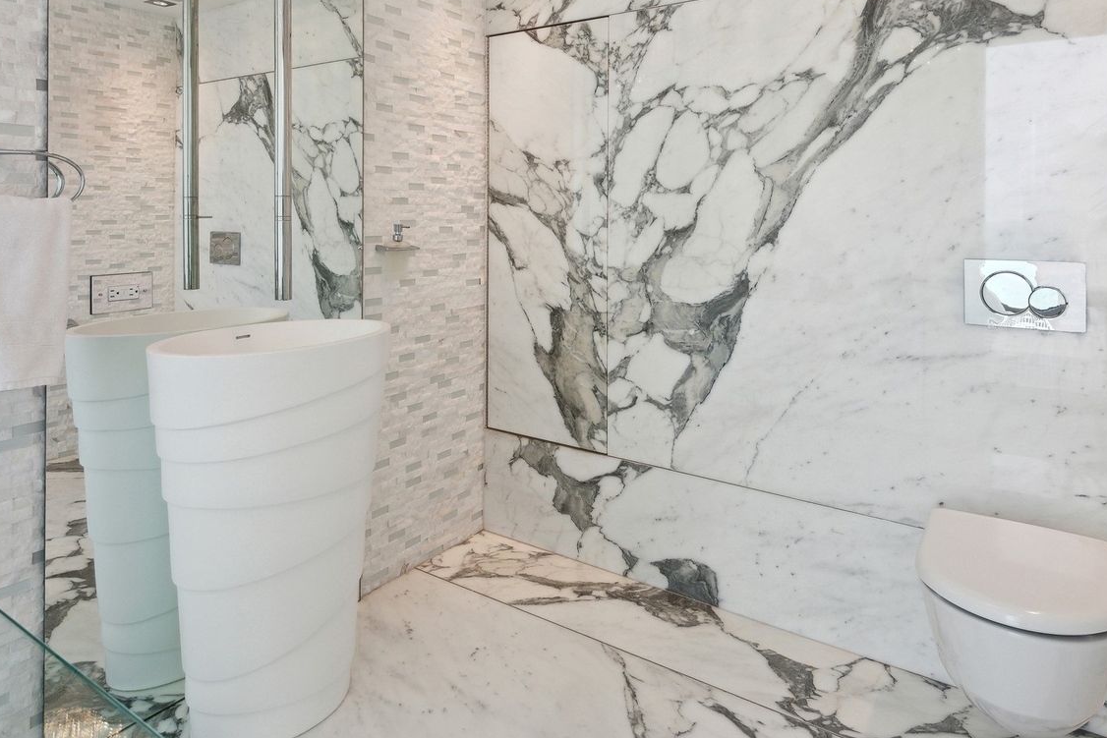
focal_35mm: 23
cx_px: 547
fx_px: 707
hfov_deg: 76.1
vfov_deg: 53.8
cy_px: 232
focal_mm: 16
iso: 500
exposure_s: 1/100
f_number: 8
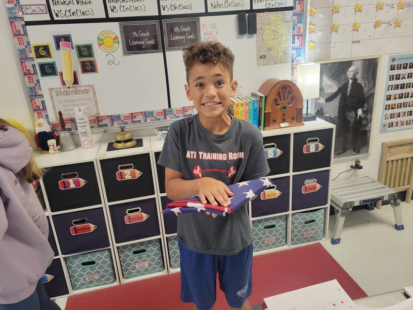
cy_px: 155
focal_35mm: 26
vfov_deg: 53.1
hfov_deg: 67.3
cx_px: 206
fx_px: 310
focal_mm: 5.4
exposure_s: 1/60
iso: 160
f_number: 1.8
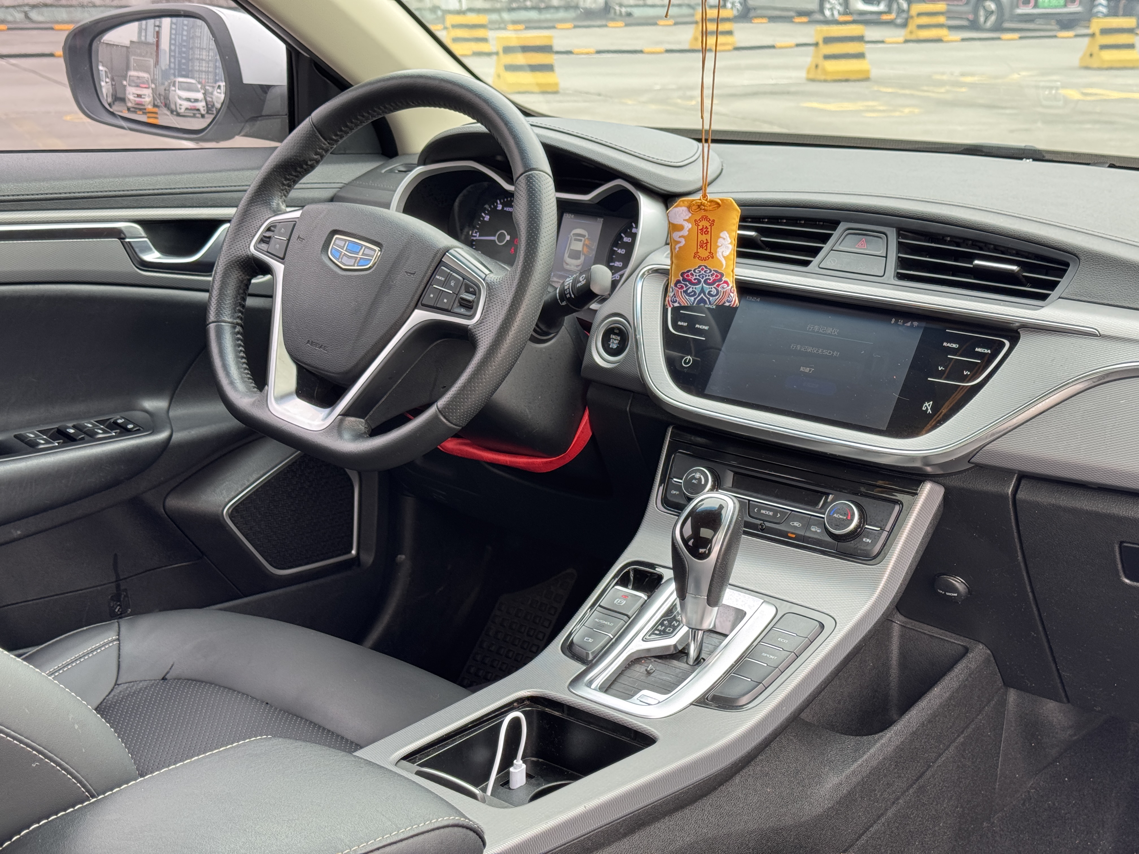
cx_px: 570
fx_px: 1579
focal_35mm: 48
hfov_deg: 39.7
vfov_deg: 30.3
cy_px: 427
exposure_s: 1/121
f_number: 1.78
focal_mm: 6.76
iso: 64
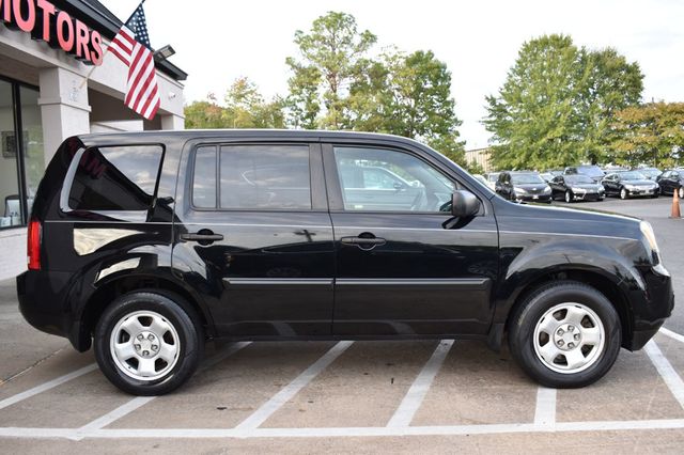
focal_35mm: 33
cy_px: 228
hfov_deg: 57.2
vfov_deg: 39.9
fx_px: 627
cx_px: 342
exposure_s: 1/125
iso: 280
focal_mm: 22
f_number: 5.6
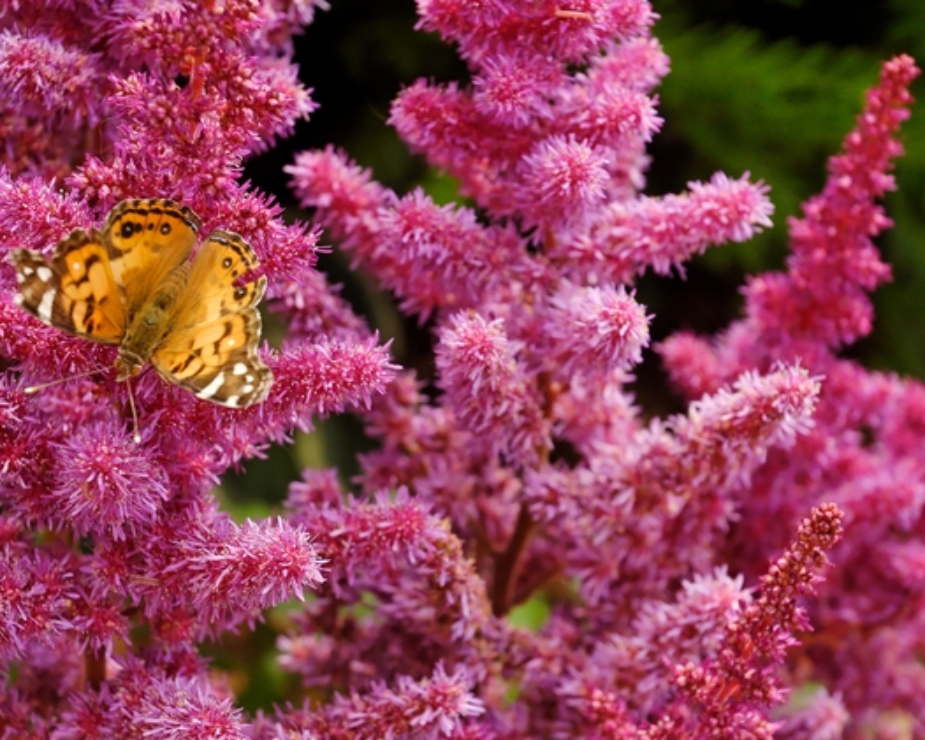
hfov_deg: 21.5
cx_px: 408
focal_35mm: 89
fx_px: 2437
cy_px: 371
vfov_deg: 17.3
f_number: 8
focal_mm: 52
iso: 200
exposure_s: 1/250
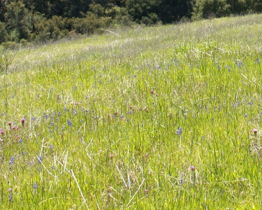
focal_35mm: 109
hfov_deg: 17.4
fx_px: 845
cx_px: 237
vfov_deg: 13.6
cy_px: -61
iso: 100
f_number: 9
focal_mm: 24
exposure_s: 1/80
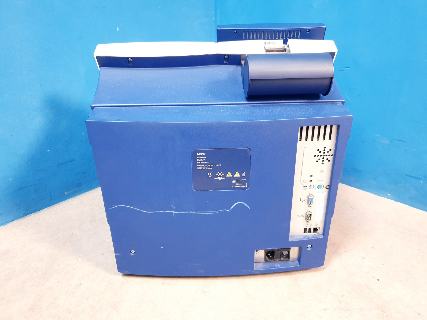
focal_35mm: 26
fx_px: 321
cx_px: 214
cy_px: 160
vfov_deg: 53.1
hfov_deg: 67.3
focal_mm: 4.3
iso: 250
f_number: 1.5
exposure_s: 1/33
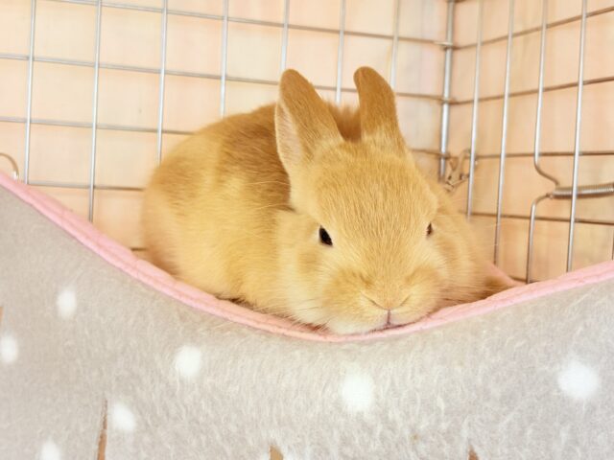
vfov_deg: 28.0
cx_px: 307
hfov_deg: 36.8
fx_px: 922
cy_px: 230
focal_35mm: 52
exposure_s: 1/33
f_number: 1.6
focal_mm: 5.96
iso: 200
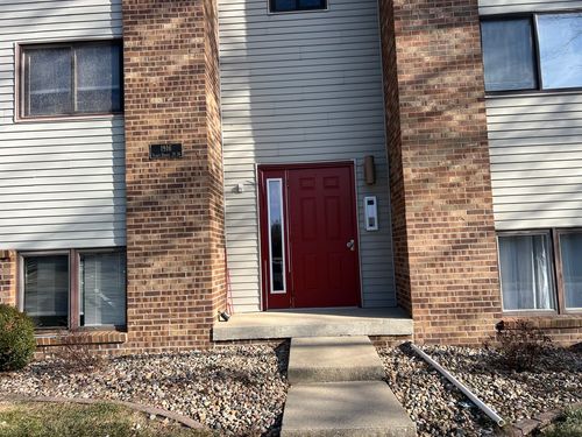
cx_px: 291
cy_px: 218
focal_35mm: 26
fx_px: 437
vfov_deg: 53.1
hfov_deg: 67.3
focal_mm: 5.7
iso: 50
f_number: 1.5
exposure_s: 1/1972
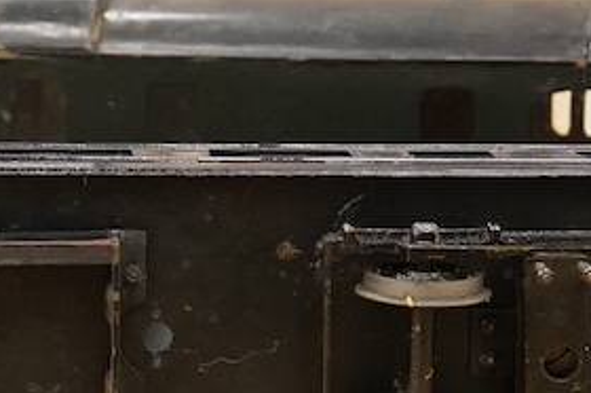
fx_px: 2968
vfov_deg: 7.6
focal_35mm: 181
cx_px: -73
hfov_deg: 11.2
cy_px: 243
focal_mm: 30
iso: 2500
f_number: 7.1
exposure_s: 1/160
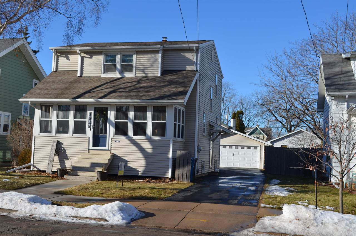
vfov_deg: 29.7
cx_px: 178
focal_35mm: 45
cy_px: 118
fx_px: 444
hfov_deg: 43.7
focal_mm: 30
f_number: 8
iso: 100
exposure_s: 1/250
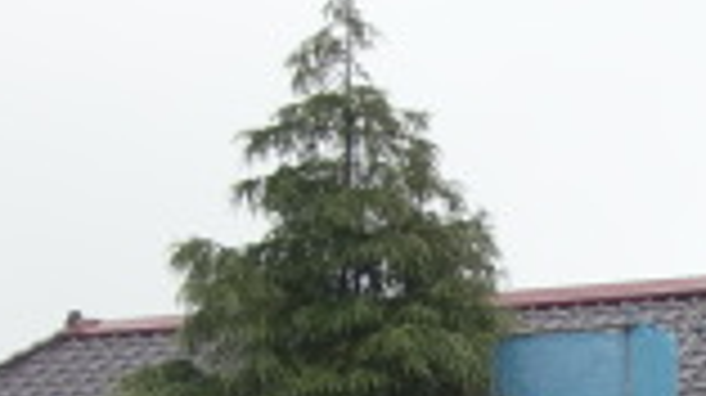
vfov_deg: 5.8
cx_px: 985
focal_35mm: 204
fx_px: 3816
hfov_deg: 10.3
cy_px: 886
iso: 64
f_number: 3.3
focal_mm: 8.2
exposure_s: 1/250
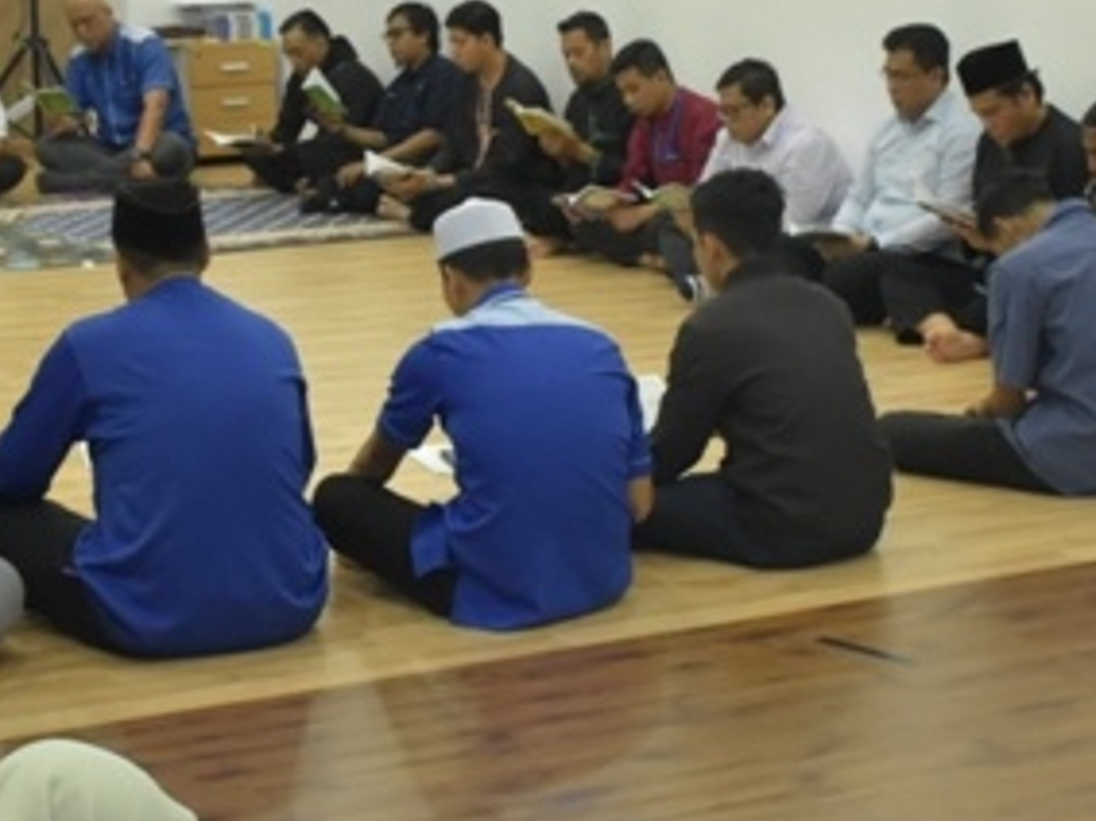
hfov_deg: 20.9
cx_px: 480
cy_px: 354
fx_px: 2975
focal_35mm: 94
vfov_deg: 15.7
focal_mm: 18
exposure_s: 1/160
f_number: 4.5
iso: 1600
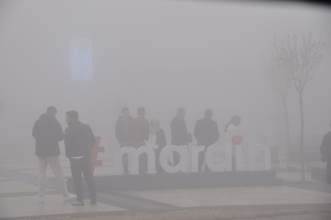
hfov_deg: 21.9
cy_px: 110
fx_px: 854
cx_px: 166
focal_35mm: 93
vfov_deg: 14.7
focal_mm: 62
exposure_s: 1/125
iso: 200
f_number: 5.6
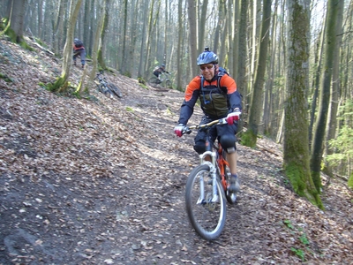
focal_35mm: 35
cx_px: 176
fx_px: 357
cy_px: 132
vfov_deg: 40.7
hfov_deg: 52.6
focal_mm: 5.8
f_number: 2.8
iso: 80
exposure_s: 1/30
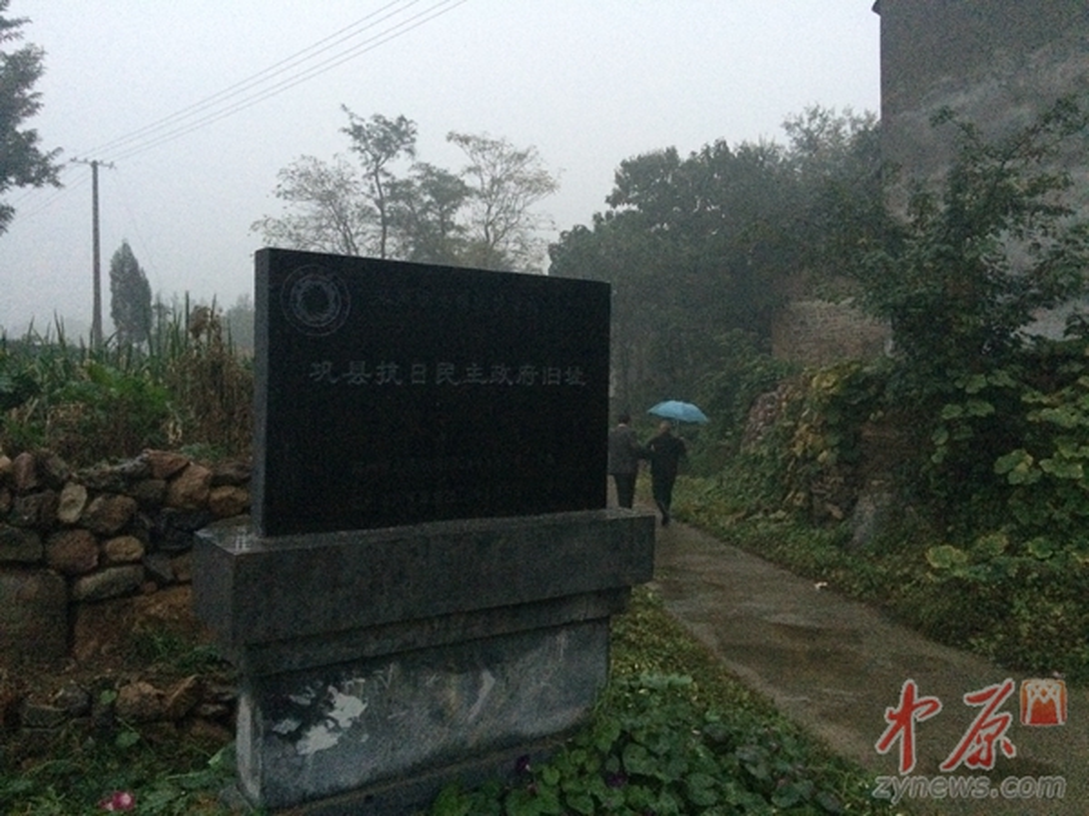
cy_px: 408
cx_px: 544
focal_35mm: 29
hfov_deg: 61.7
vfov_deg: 48.2
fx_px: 912
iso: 640
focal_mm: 4.15
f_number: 2.2
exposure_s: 1/15
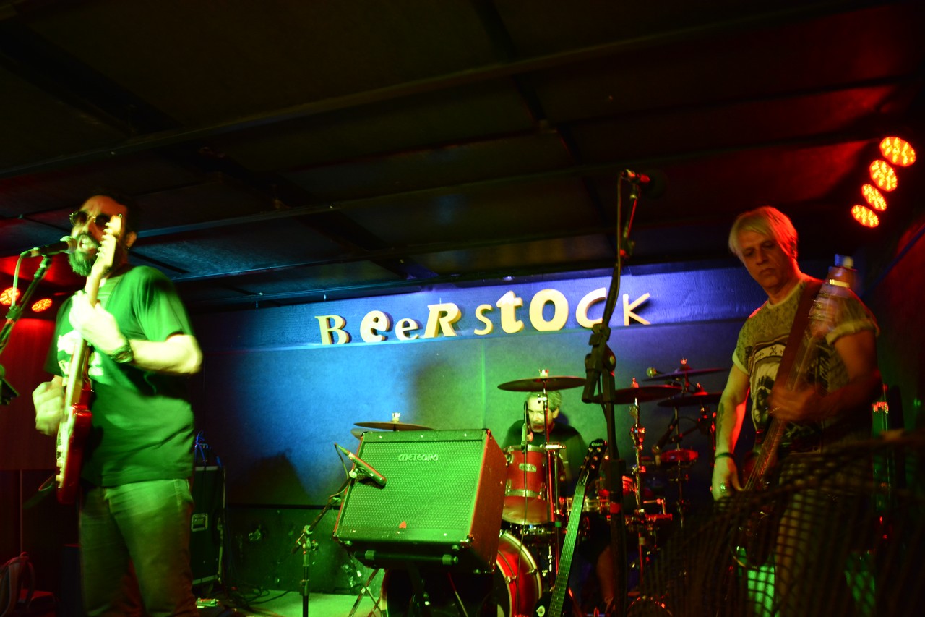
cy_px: 308
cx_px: 462
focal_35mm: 27
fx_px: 694
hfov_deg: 67.4
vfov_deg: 47.9
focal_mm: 18
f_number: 5.6
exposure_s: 1/5
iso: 1000
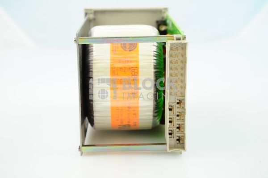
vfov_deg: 16.6
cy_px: 89
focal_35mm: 82
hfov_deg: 24.8
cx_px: 134
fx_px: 610
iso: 800
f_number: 9
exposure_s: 1/100
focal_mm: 82
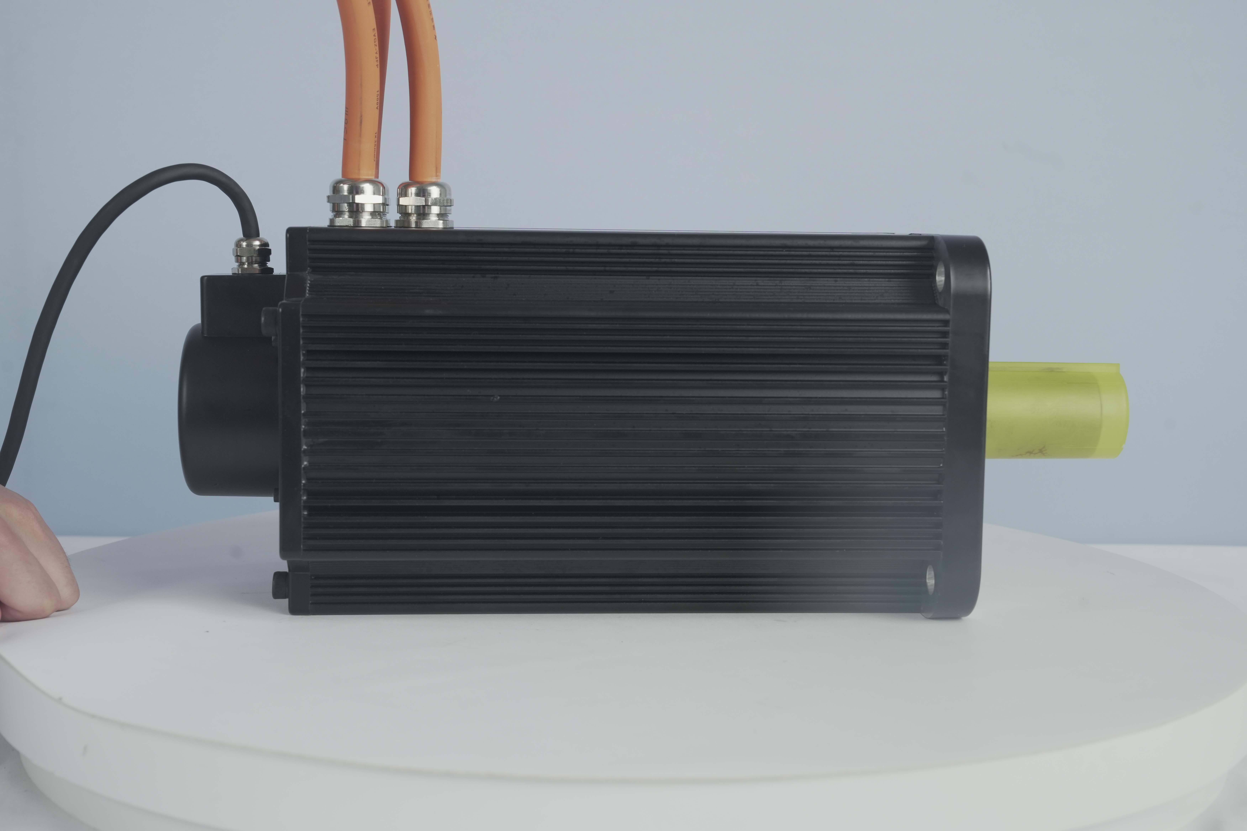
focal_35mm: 50
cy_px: 416
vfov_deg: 27.0
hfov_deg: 39.6
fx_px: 1732
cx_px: 624
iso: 640
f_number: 8
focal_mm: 50
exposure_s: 1/50
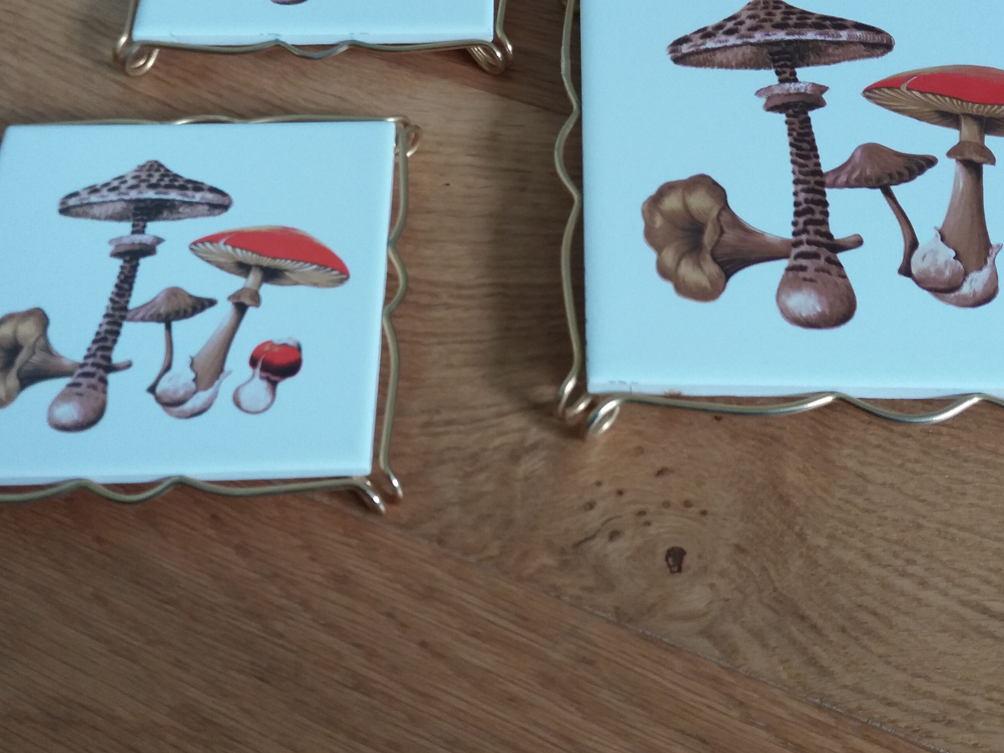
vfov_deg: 31.7
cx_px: 524
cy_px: 207
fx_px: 1305
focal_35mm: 45
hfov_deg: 42.1
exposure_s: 1/33
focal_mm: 3.7
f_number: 1.9
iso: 100
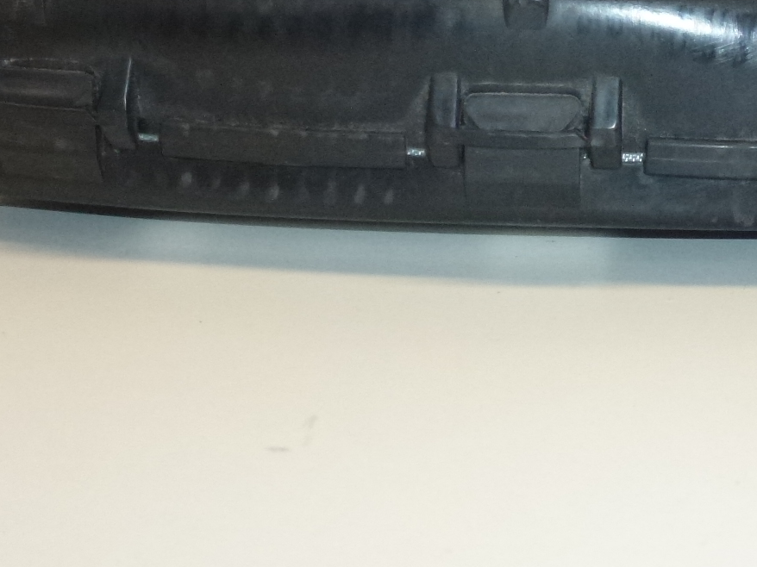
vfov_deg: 18.9
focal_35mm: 77
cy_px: 115
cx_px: 702
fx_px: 1683
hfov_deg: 24.5
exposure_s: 1/250
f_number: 3.6
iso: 400
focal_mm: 5.9
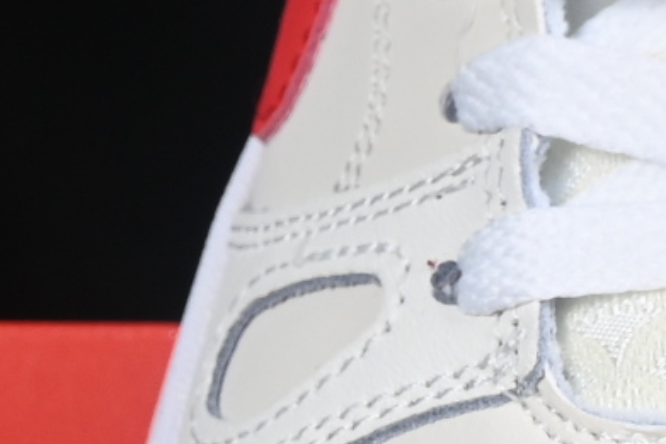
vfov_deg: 2.6
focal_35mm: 534
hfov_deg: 3.8
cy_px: 480
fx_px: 9882
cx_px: 1398
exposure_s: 1/80
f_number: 8
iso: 160
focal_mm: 50
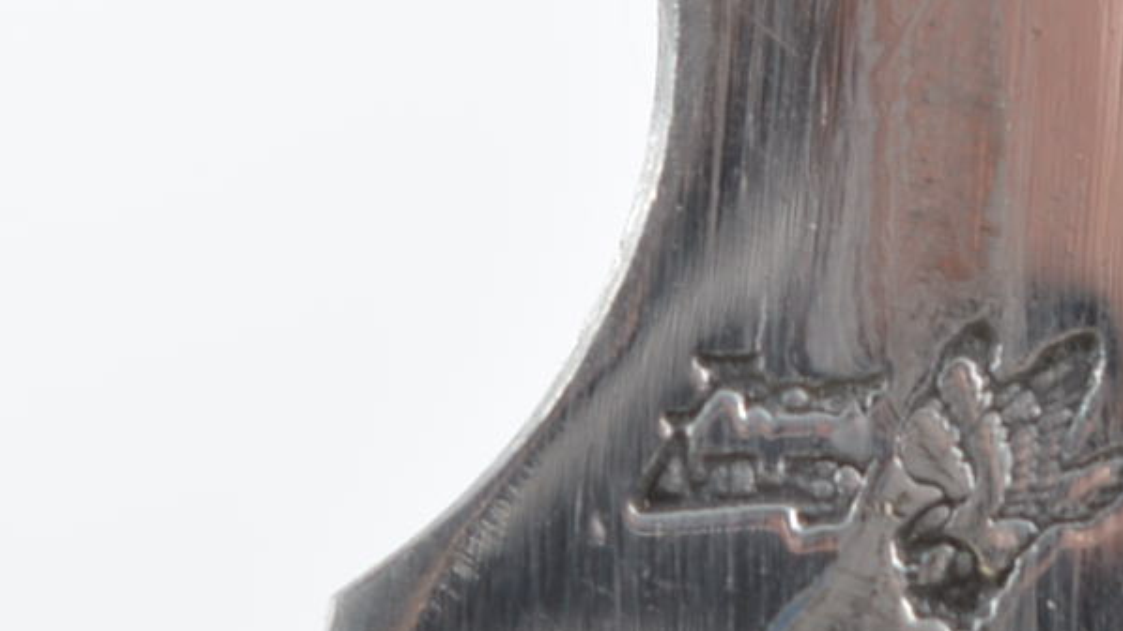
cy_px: -19
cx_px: 869
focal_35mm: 435
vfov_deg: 2.8
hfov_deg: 5.0
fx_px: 12939
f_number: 13
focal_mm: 55
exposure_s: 1/200
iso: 100
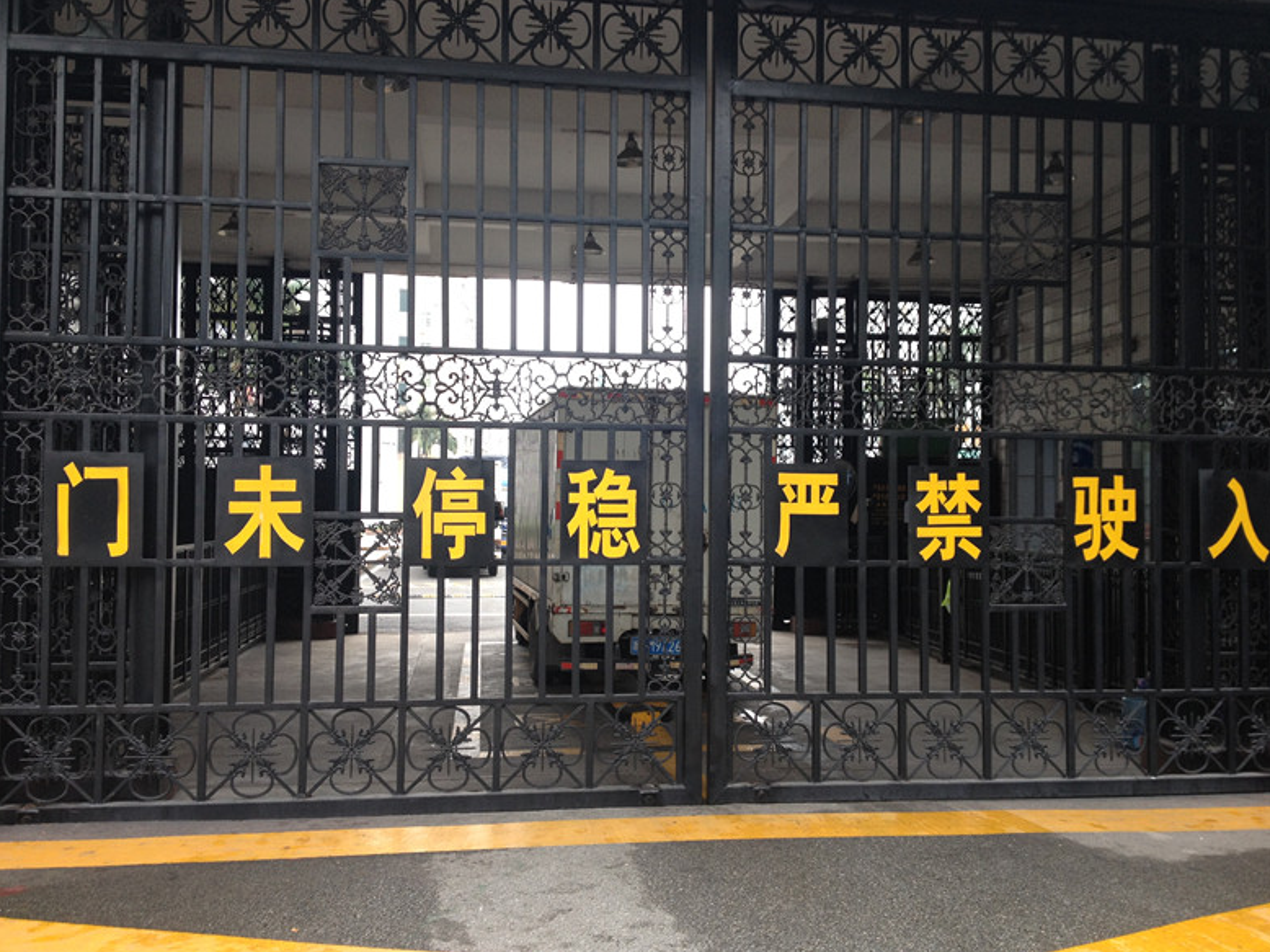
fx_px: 1320
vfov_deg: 39.6
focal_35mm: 36
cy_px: 474
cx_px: 650
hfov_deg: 51.4
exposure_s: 1/40
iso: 50
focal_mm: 4.28
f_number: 2.4
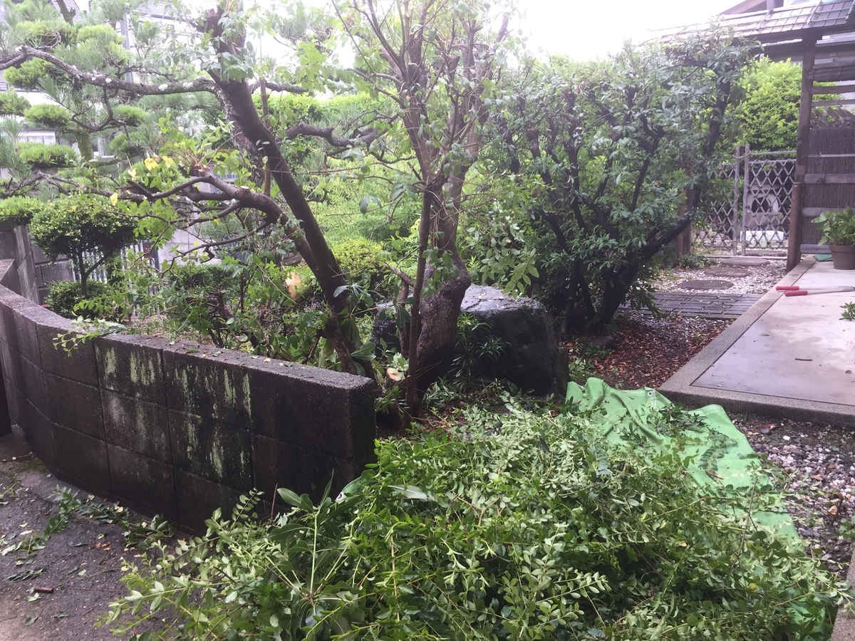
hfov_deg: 61.7
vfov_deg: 48.2
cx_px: 428
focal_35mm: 29
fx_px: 716
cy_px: 320
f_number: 2.2
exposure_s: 1/120
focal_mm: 4.15
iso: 40
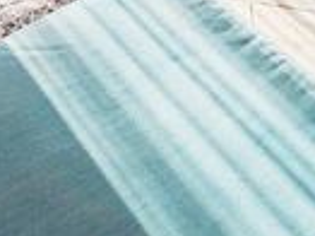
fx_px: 636
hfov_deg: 26.5
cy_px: -236
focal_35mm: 70
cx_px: 11
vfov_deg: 16.2
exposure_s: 1/128
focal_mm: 1.7
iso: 32
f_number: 2.2
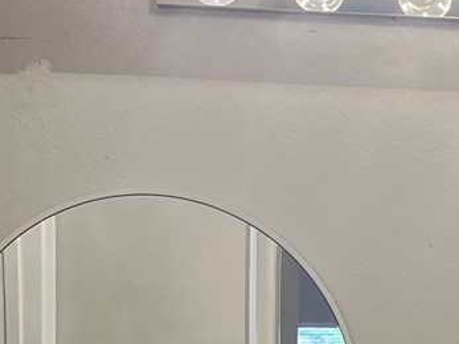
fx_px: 1591
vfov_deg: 11.6
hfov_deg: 15.8
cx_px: 540
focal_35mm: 120
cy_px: 565
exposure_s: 1/120
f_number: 1.6
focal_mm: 5.1
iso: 100
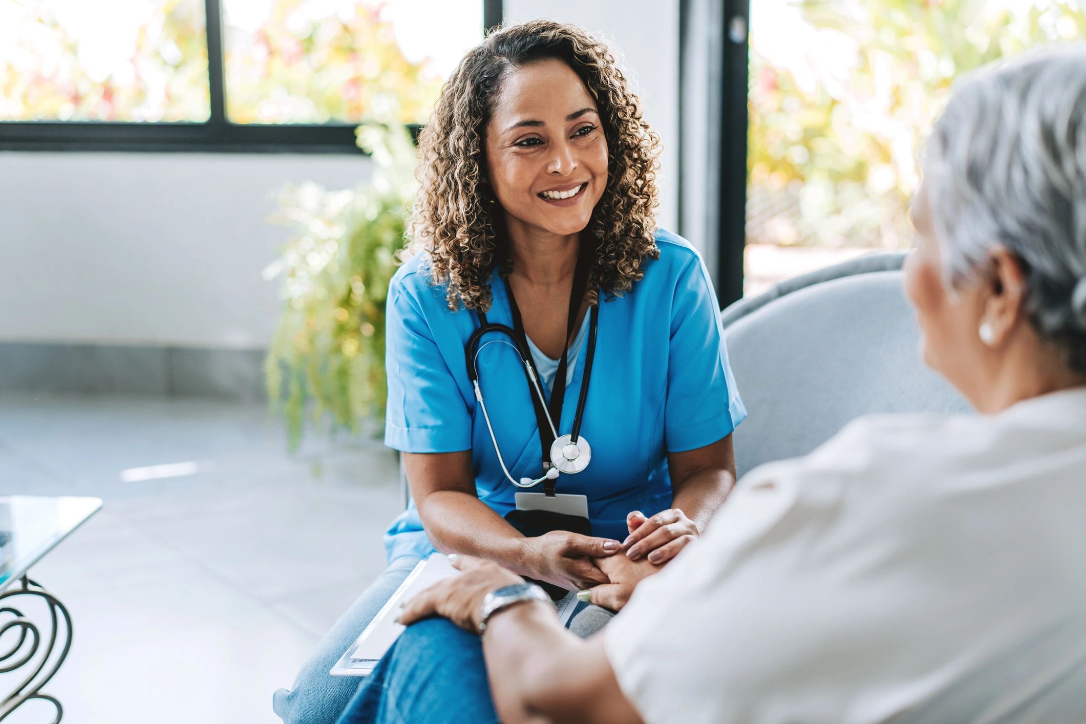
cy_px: 362
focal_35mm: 55
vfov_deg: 24.6
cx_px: 543
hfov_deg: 36.2
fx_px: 1659
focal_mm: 55
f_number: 2.2
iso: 250
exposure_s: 1/320
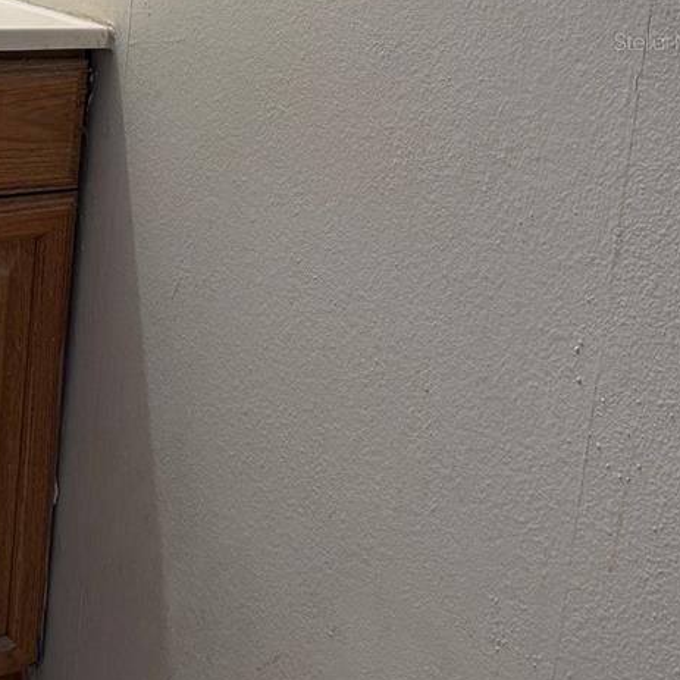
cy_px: 41
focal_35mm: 55
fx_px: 1222
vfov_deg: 29.5
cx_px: 57
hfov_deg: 29.7
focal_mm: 6.76
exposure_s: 1/60
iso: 125
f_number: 1.78
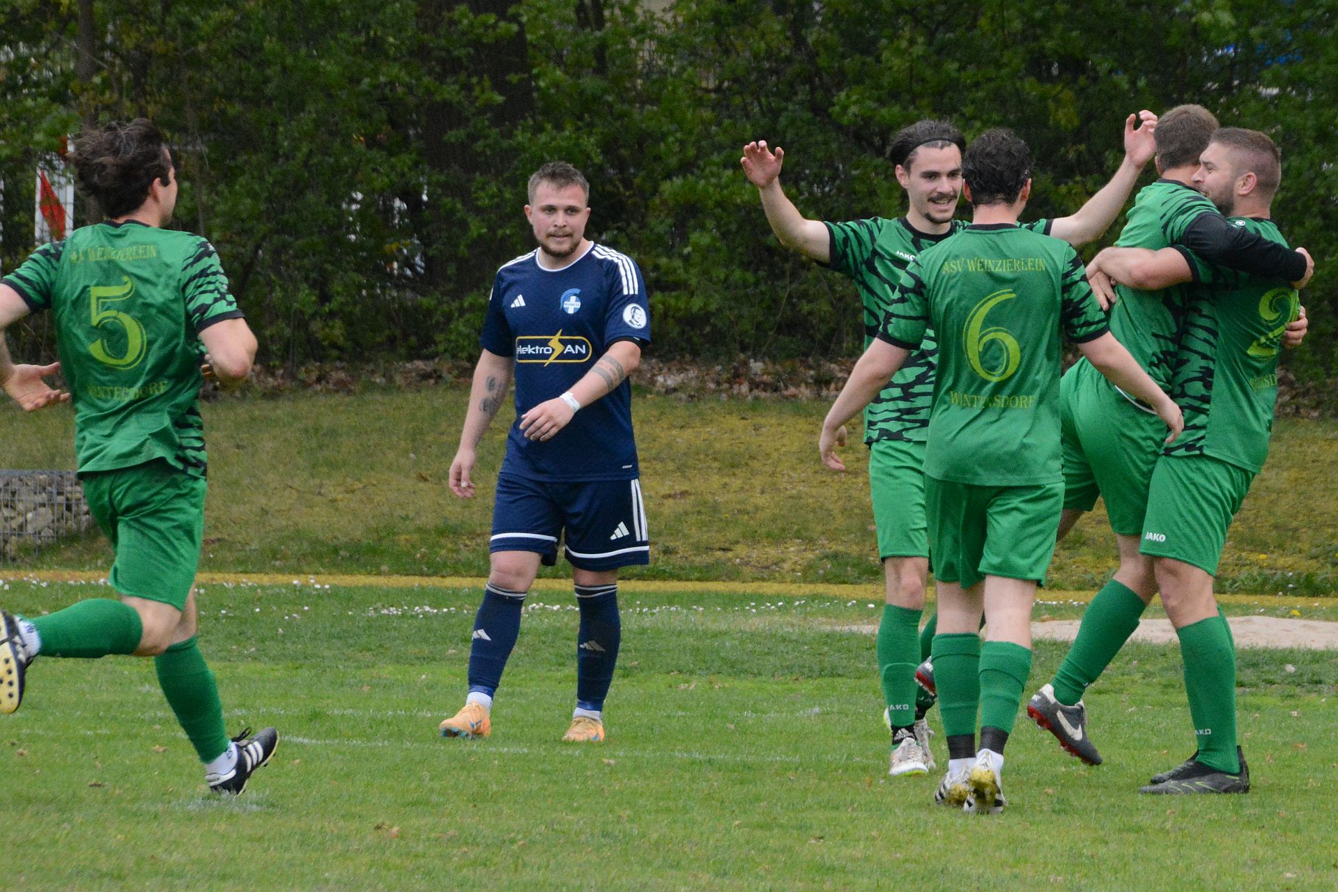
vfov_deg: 4.0
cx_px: 669
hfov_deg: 6.0
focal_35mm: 345
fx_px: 12821
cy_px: 446
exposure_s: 1/800
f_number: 10
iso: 3200
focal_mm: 230
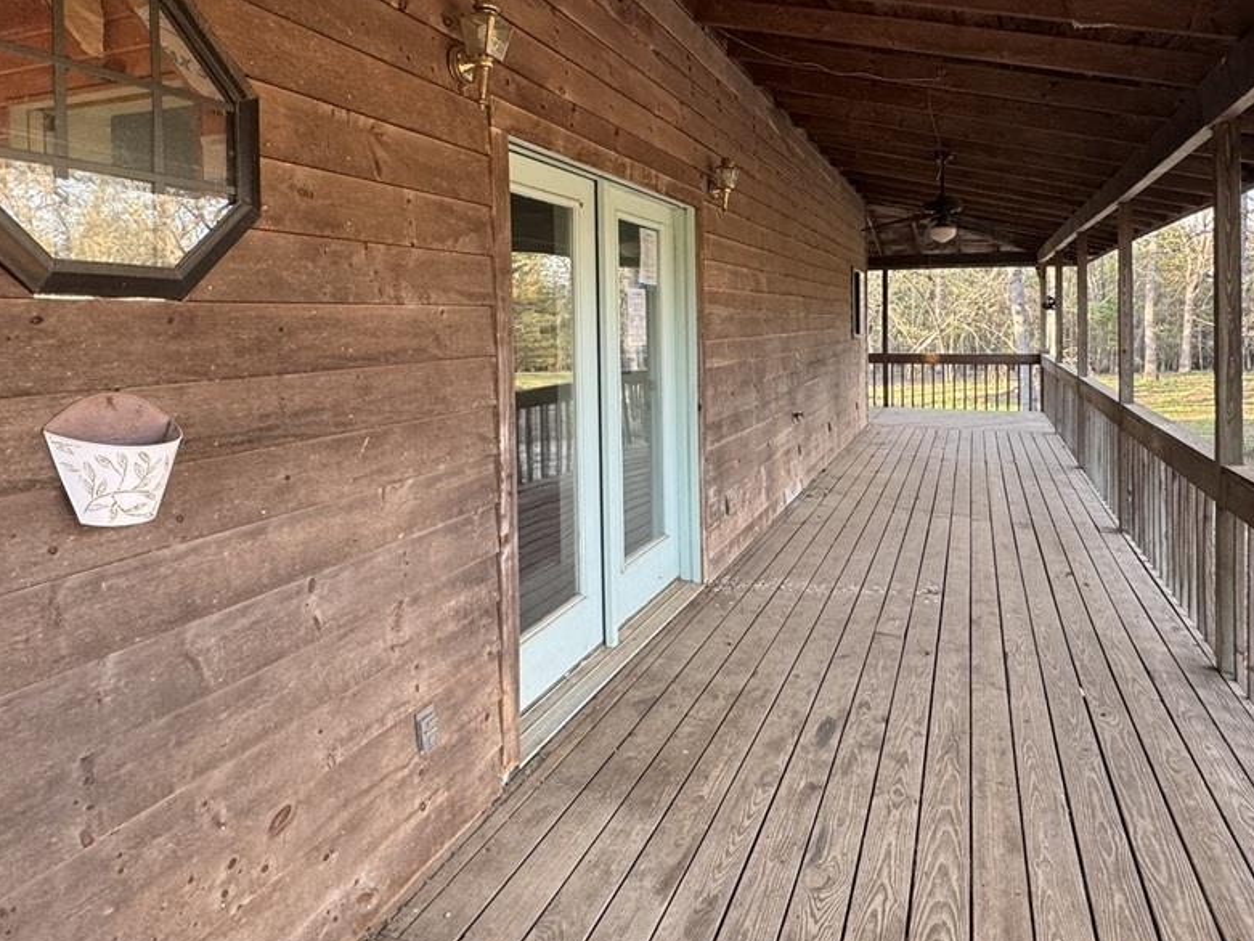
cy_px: 341
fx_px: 797
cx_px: 698
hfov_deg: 76.1
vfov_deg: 60.1
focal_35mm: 22
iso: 160
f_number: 2.2
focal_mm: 2.22
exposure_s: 1/99
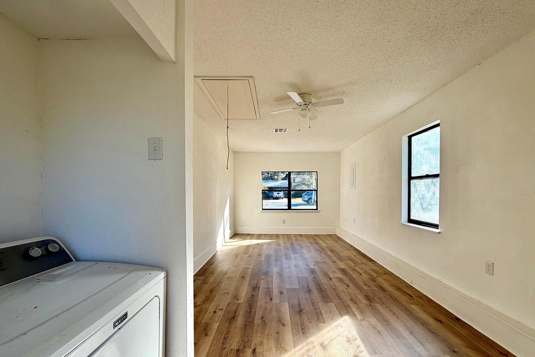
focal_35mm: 15
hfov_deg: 100.4
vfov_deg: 77.2
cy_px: 192
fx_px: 223
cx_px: 271
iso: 64
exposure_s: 1/498
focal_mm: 2.22
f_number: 2.2
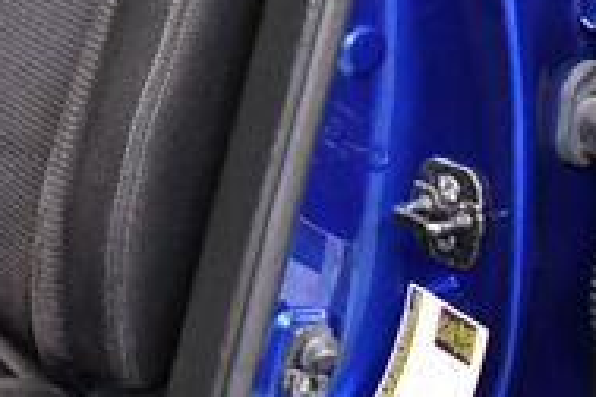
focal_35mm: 122
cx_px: -180
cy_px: -183
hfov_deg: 15.9
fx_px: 2020
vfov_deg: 10.9
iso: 3200
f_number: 3.5
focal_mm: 18
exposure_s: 1/100
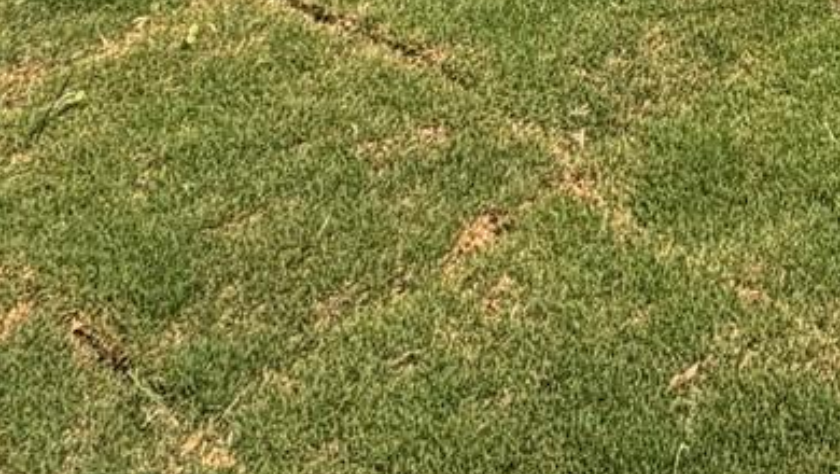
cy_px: -942
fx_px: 1783
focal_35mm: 80
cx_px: 1234
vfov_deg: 10.6
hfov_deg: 22.2
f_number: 2.2
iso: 20
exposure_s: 1/1105
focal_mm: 2.22
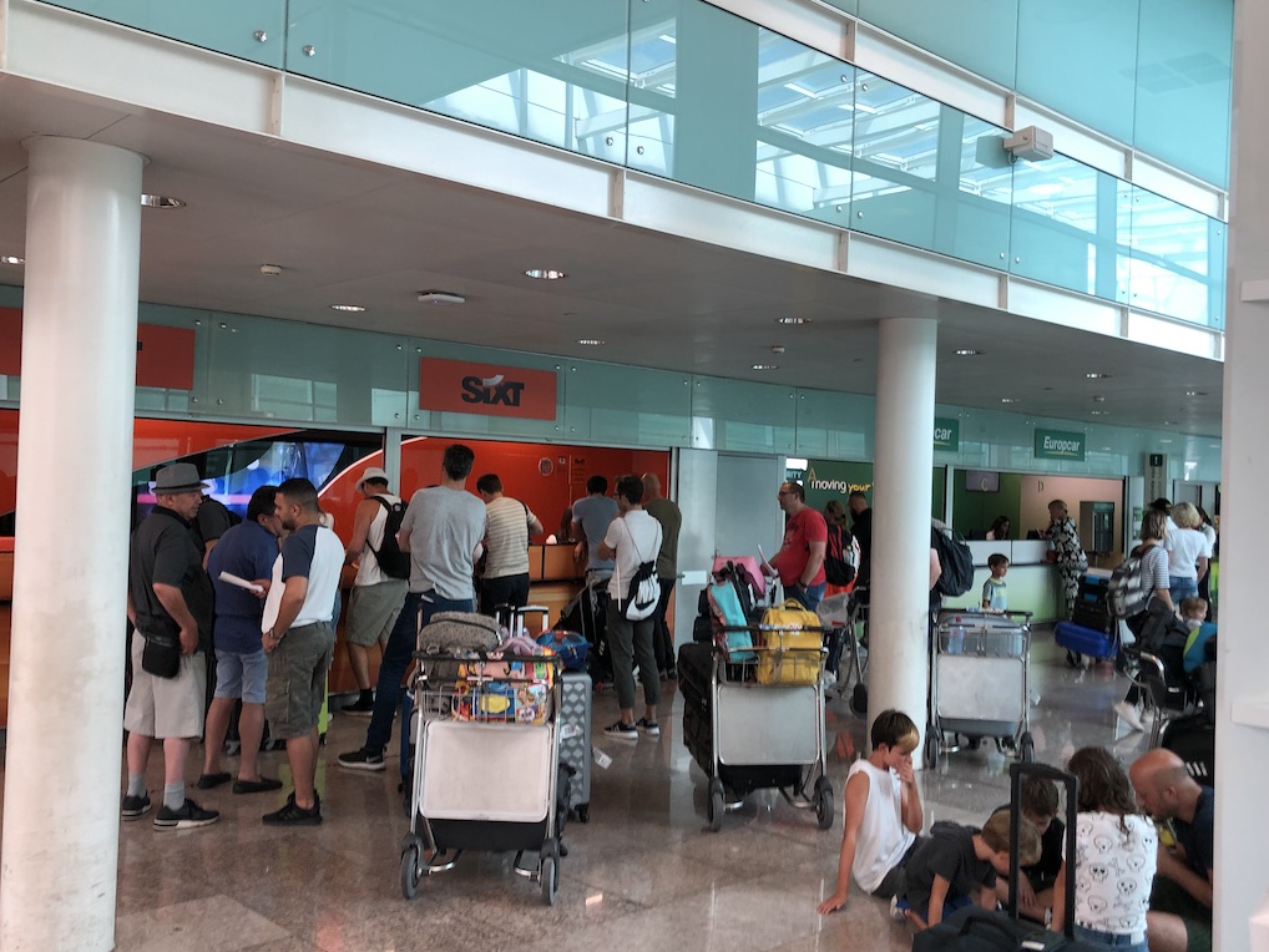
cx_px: 651
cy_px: 459
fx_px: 1210
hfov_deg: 55.3
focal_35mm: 33
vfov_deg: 43.0
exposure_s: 1/50
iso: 25
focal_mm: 4
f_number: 1.8
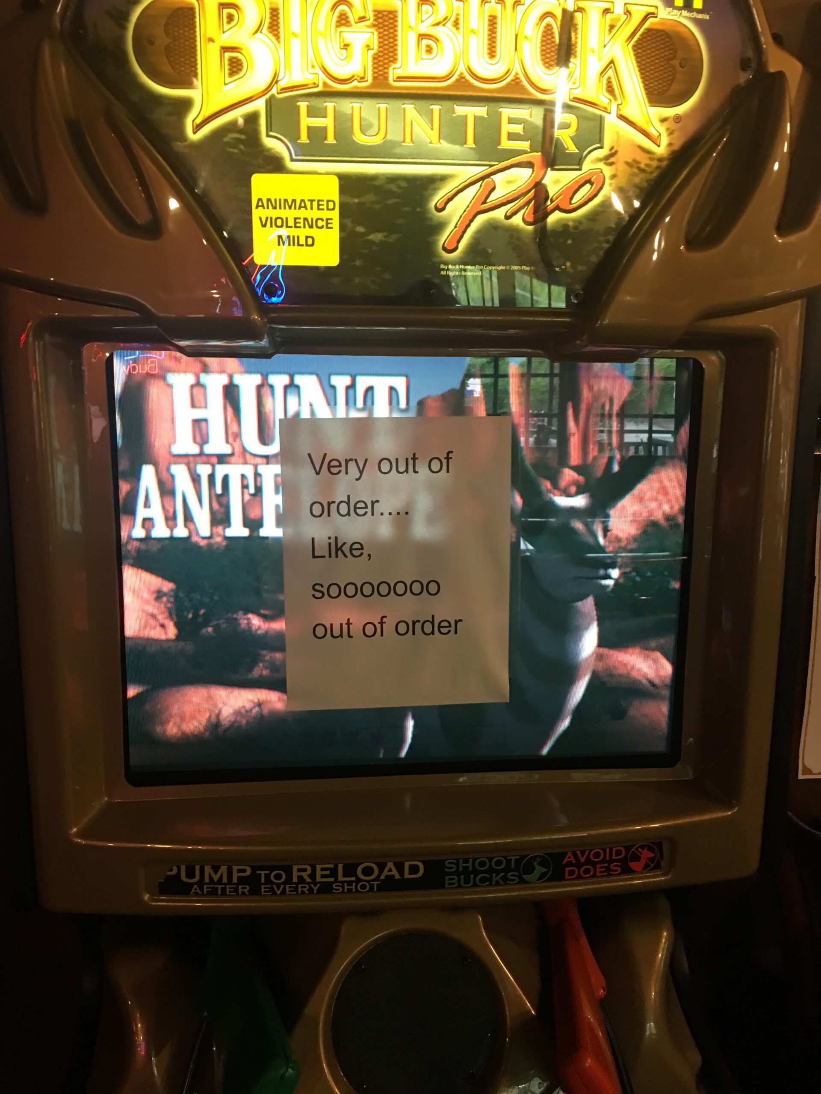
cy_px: 547
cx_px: 410
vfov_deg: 61.7
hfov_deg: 48.2
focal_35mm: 29
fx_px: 917
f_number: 2.2
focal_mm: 4.15
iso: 80
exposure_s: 1/15
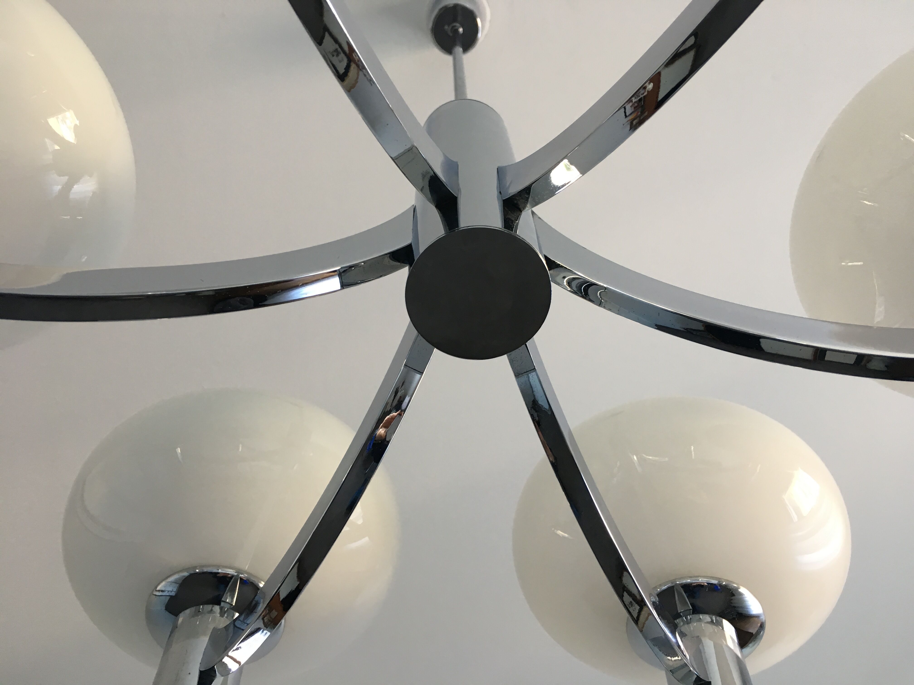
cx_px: 457
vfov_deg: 48.2
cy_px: 342
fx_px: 766
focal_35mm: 29
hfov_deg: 61.7
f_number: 2.2
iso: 80
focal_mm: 4.15
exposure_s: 1/33
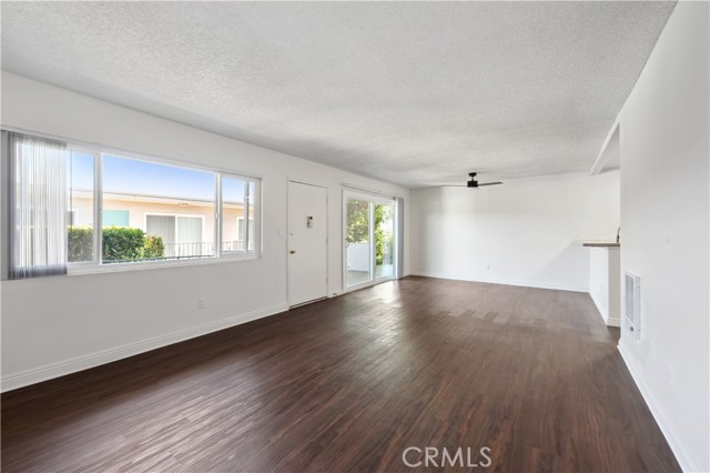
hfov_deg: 104.3
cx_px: 355
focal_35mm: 14
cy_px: 236
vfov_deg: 81.1
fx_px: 276
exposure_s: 1/20
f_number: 9
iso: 100
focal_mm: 14
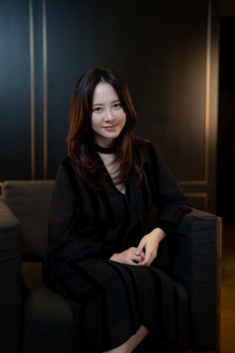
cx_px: 118
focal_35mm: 50
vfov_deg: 39.6
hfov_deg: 27.0
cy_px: 176
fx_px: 490
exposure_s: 1/200
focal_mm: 50
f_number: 1.4
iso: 500
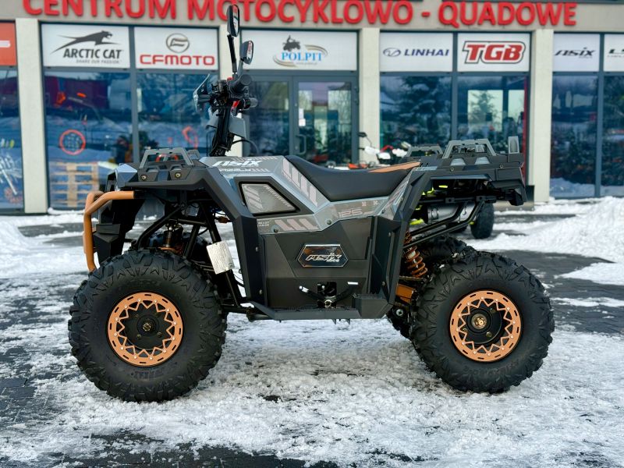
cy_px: 234
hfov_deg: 39.7
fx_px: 865
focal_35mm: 48
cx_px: 312
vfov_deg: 30.3
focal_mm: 6.76
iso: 64
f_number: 1.78
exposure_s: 1/1931
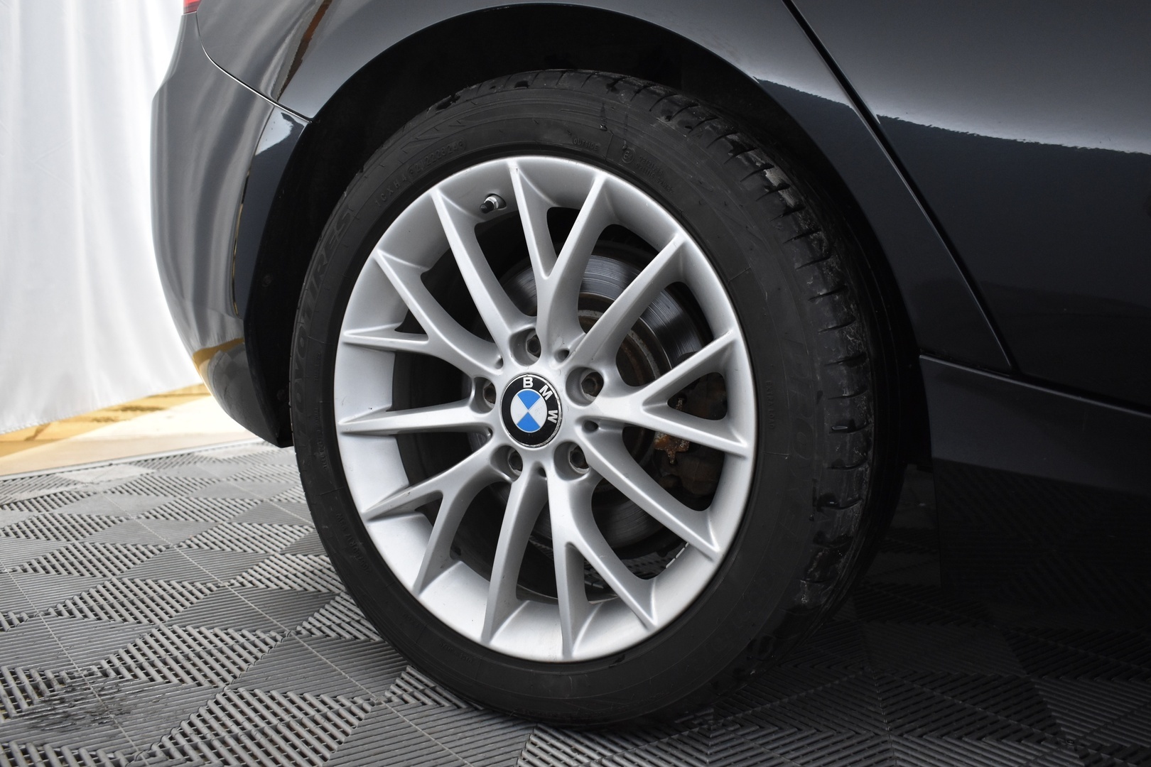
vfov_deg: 36.9
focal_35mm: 36
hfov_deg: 53.1
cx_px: 576
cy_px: 384
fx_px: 1151
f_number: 3.8
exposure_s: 1/40
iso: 1100
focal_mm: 24
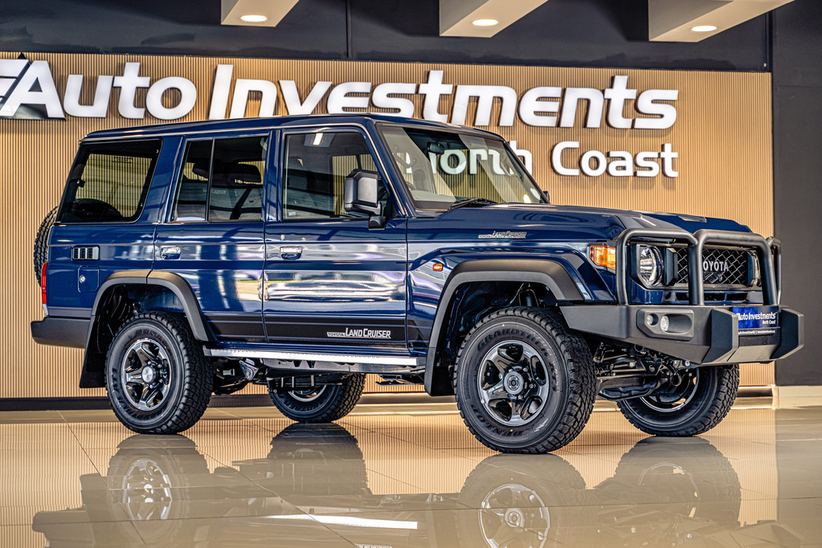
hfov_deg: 27.0
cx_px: 411
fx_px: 1712
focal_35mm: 75
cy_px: 274
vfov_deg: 18.2
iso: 640
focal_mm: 75
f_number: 4
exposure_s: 1/125
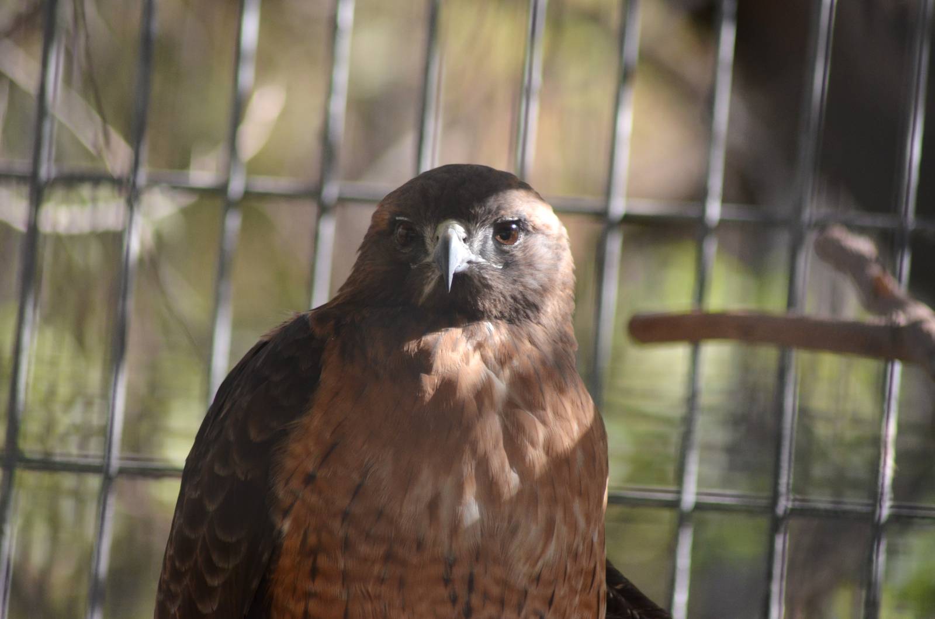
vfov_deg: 3.8
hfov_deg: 5.7
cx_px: 468
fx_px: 9331
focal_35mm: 360
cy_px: 310
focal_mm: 240
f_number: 5
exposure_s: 1/800
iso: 800
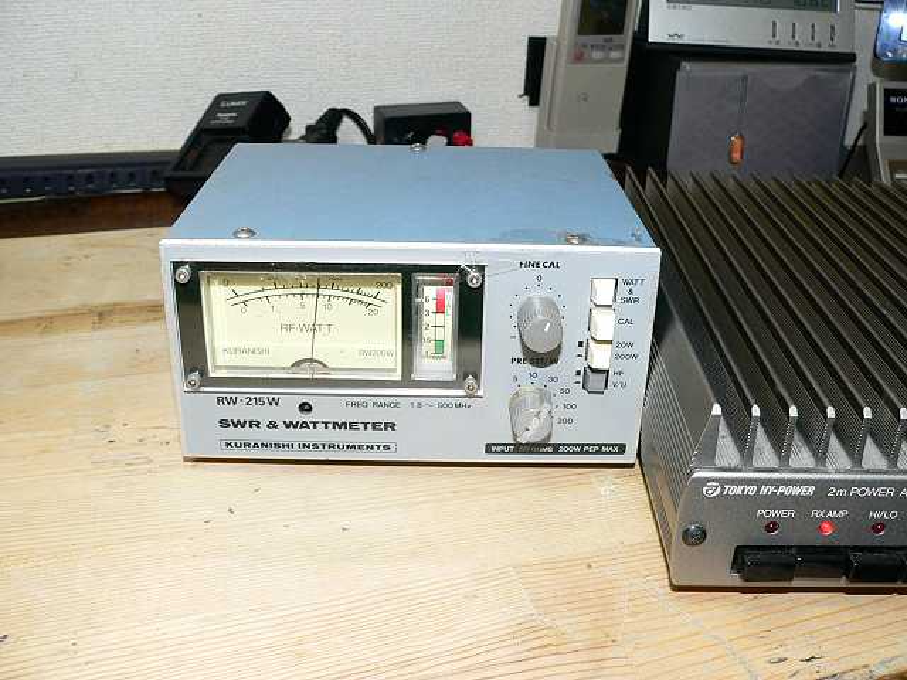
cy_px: 340
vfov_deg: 39.7
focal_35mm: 36
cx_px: 454
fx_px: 943
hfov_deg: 51.4
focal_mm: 6
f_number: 4
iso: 200
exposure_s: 1/60
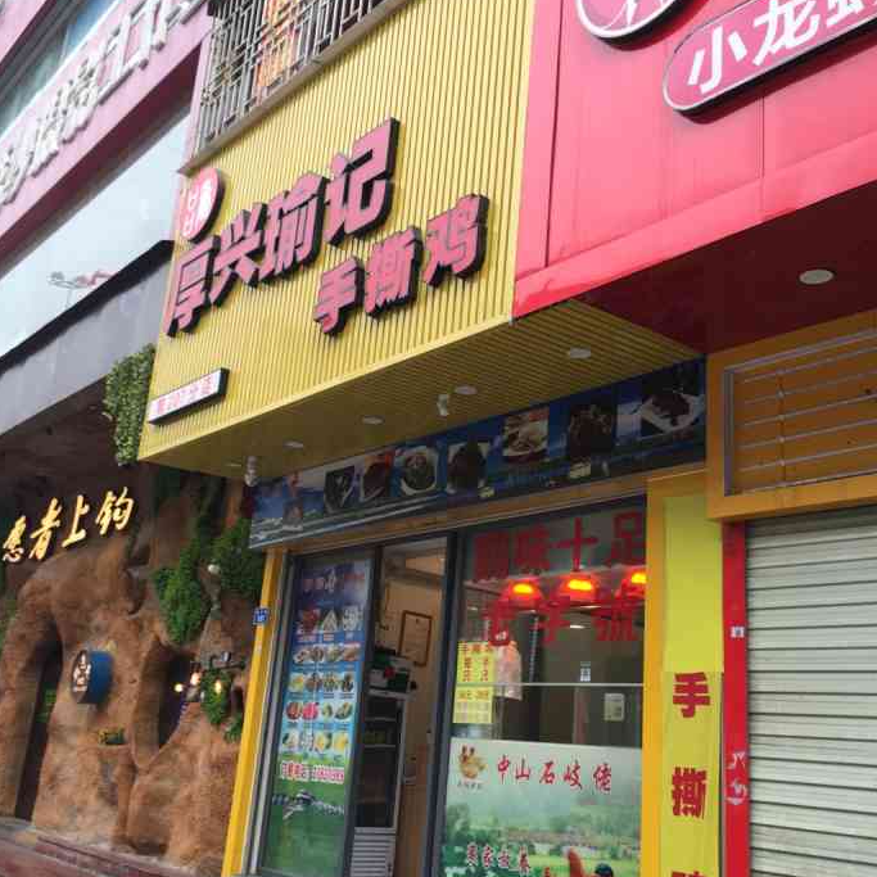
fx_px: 1003
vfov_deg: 47.2
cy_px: 459
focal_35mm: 35
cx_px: 444
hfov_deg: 47.2
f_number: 2.2
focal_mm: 4.15
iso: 32
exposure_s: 1/100
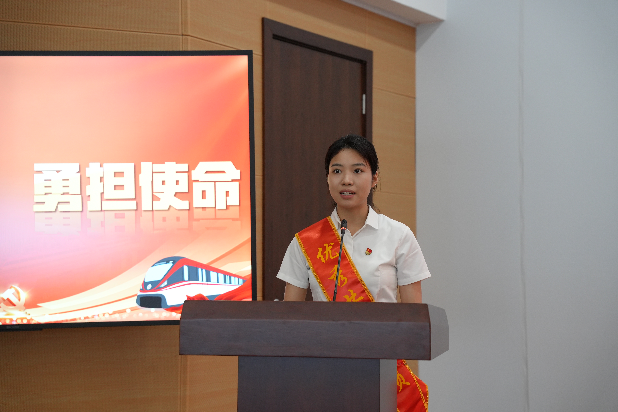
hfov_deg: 28.8
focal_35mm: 70
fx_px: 1202
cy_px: 206
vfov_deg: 19.5
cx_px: 309
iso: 1600
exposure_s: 1/160
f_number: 4
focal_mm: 70
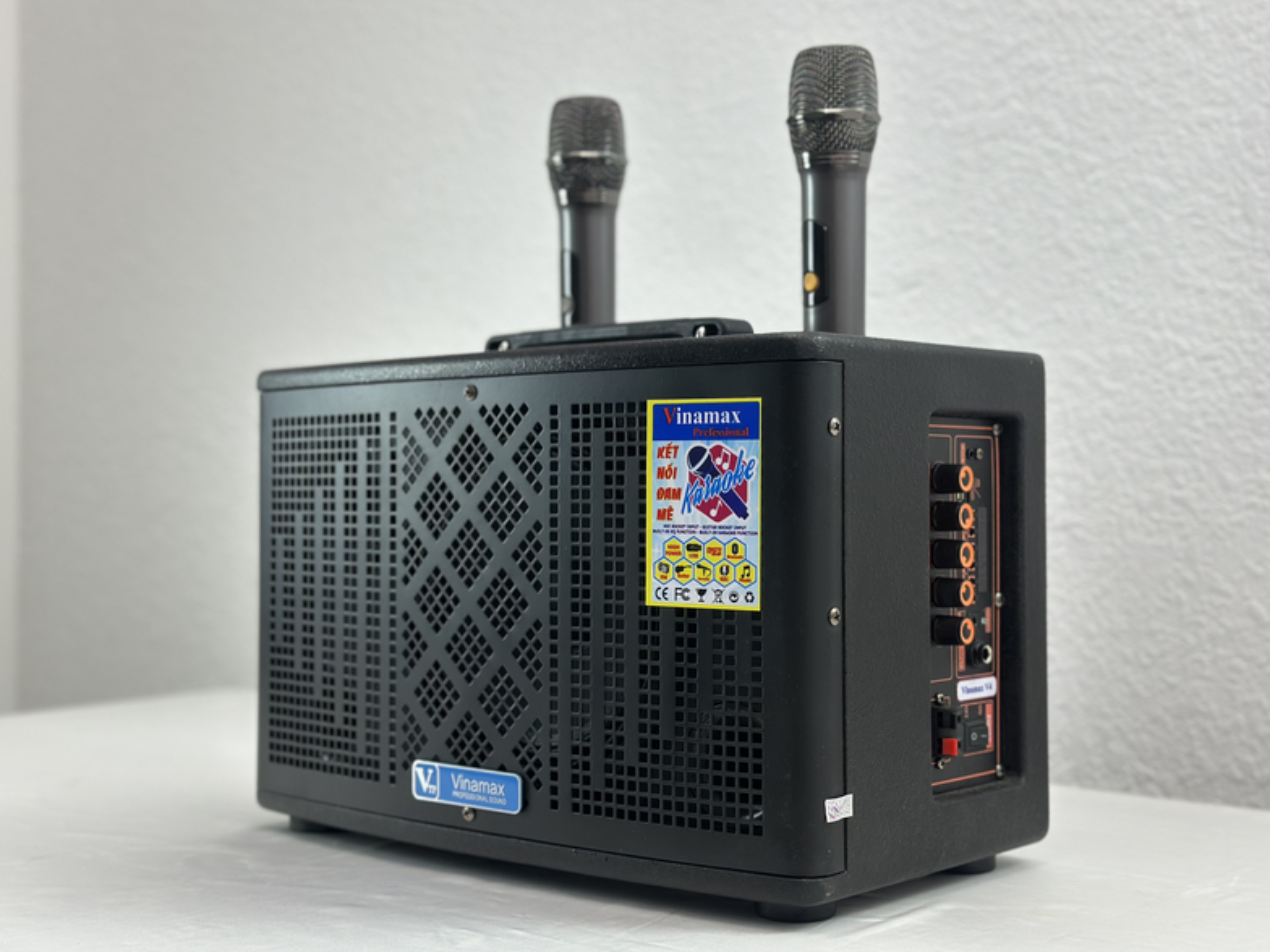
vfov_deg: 29.7
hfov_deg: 38.9
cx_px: 632
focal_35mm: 49
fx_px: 1798
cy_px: 478
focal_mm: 6.86
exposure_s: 1/256
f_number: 1.78
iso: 80
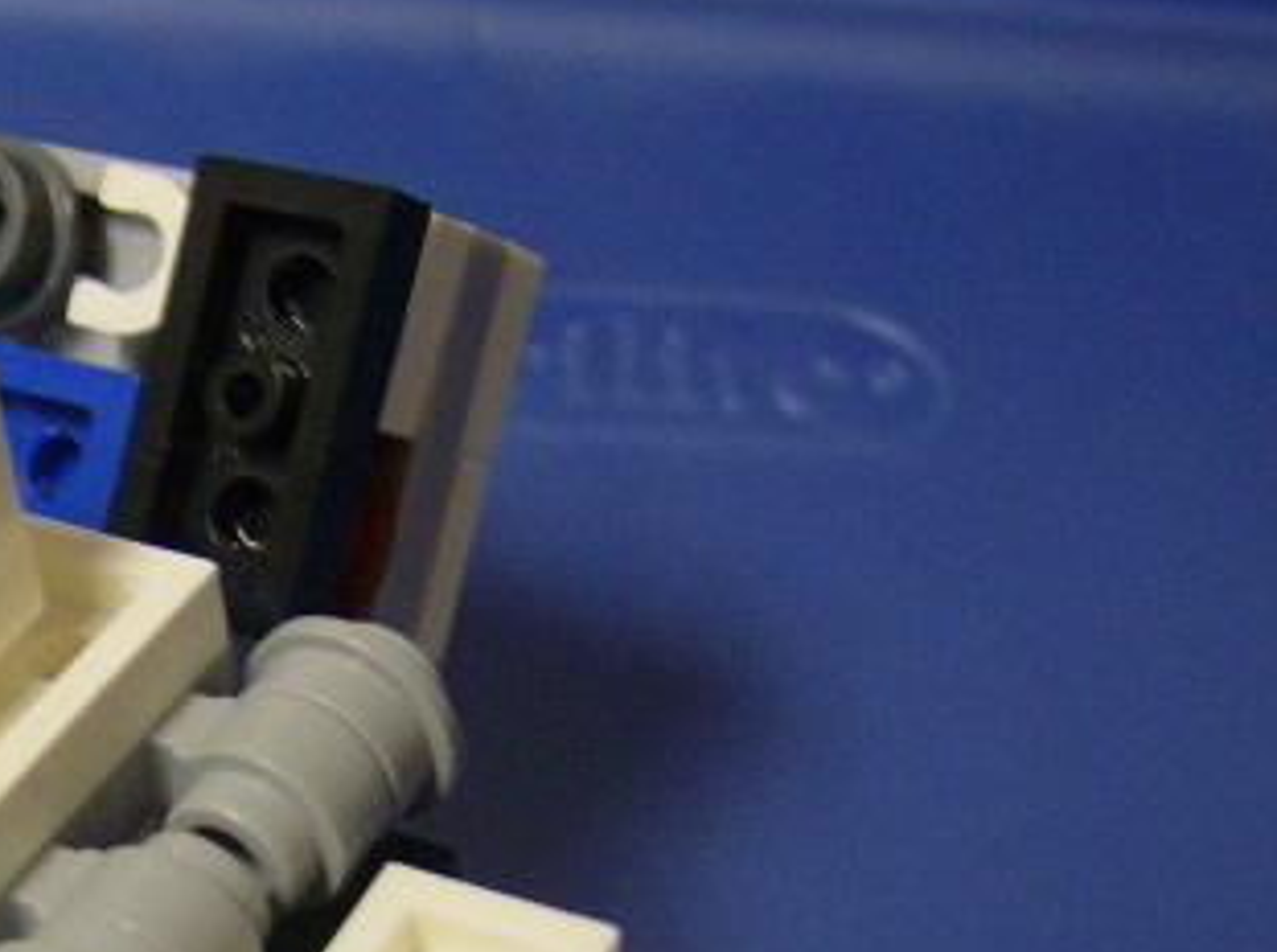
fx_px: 2725
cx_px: -25
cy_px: 732
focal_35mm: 74
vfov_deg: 19.7
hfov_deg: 25.0
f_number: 2.8
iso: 200
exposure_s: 1/10.4
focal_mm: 6
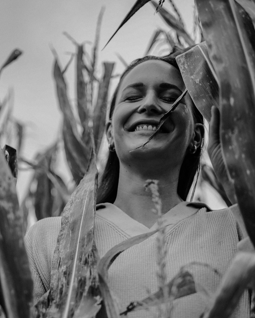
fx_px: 538
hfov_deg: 26.6
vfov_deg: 32.6
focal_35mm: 57
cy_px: 226
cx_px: 92
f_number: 1.8
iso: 100
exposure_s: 1/2000
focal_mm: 35
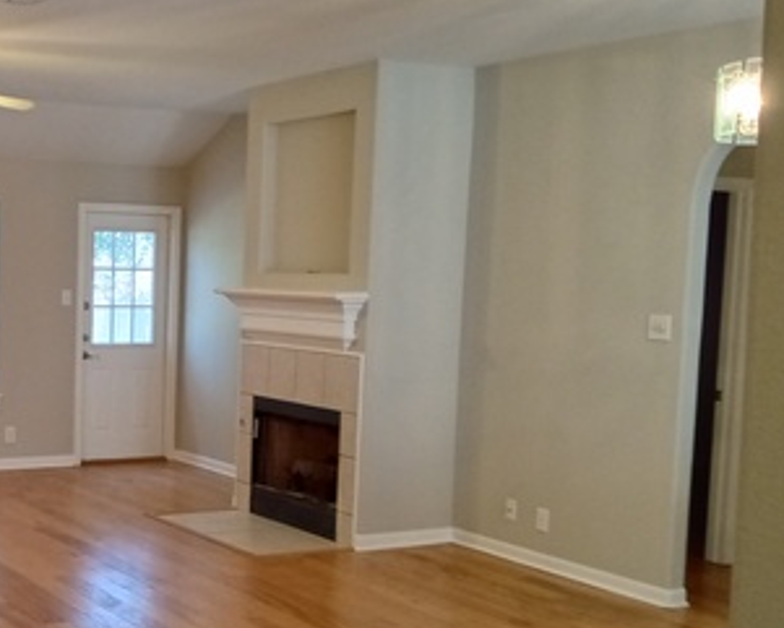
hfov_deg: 30.9
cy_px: 370
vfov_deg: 26.2
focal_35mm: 58
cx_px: 68
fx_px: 1346
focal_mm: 3.42
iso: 383
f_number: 2.2
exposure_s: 1/24
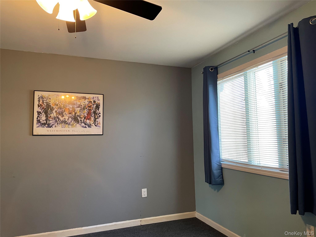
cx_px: 158
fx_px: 237
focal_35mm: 26
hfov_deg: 67.3
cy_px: 118
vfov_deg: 53.1
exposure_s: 1/60
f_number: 1.6
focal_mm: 4.2
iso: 200
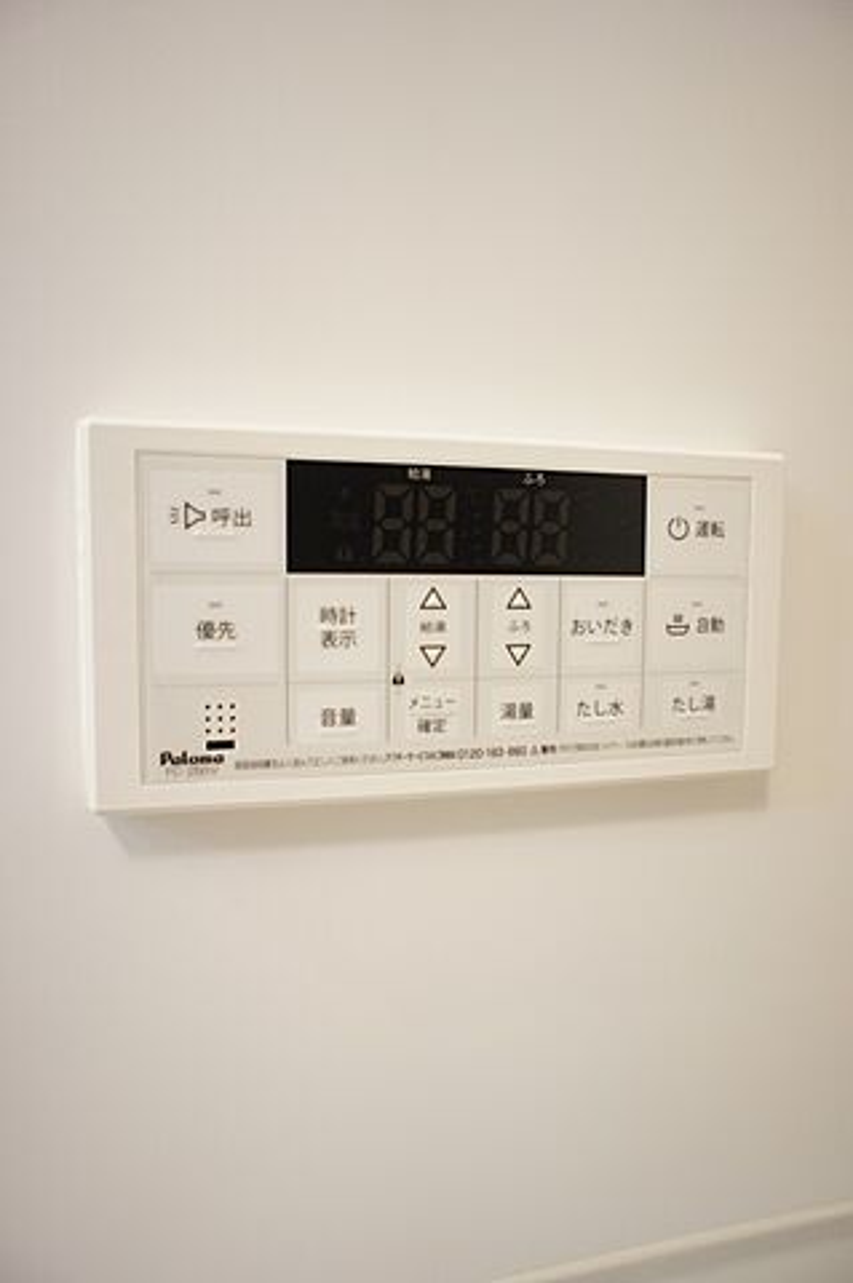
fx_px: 855
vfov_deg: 73.8
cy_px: 642
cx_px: 426
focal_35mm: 24
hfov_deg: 53.0
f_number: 2.8
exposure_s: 1/30
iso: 640
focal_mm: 16
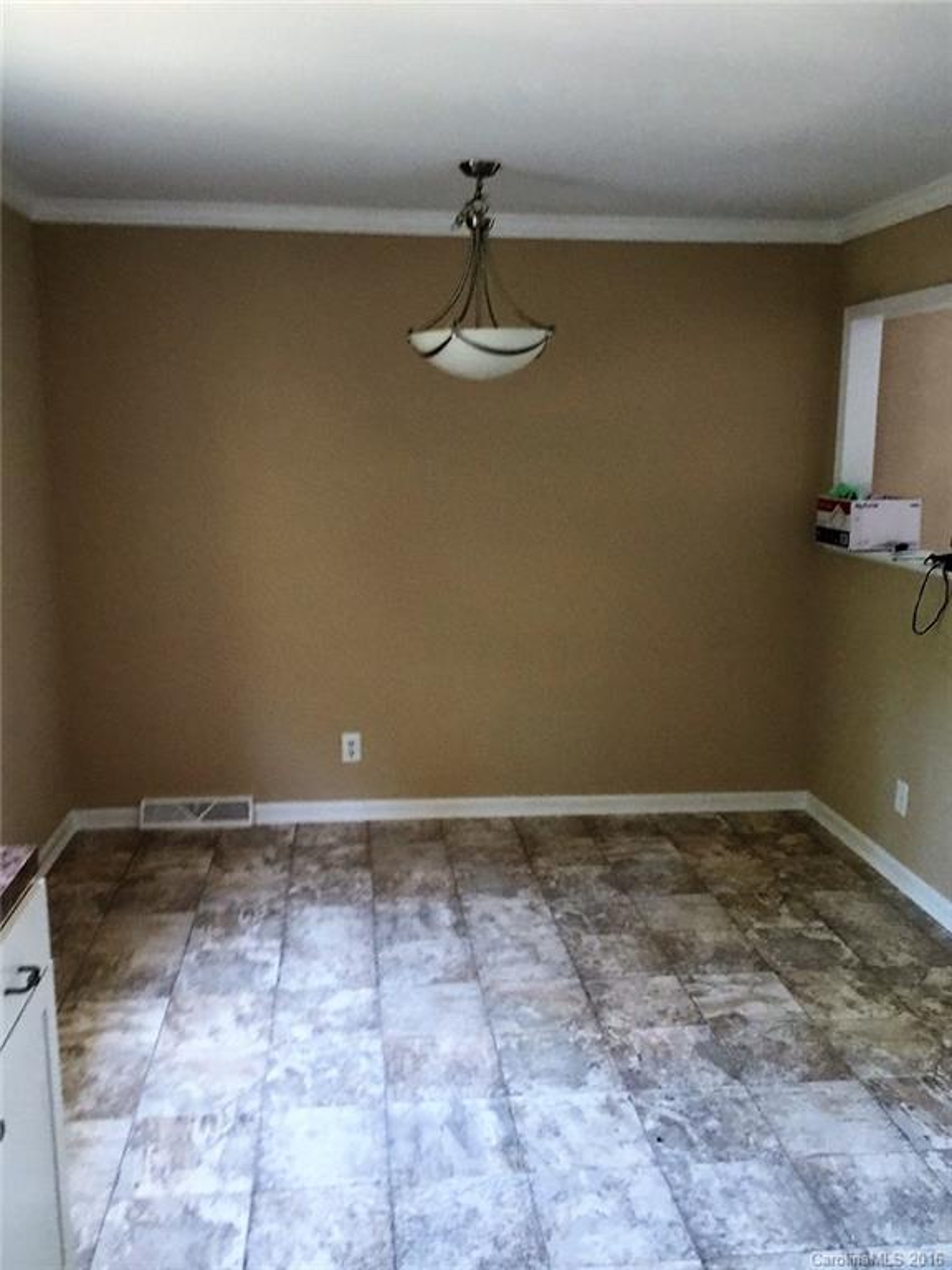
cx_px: 476
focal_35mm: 29
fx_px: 1063
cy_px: 635
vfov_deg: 61.7
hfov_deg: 48.2
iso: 64
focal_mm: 4.15
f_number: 2.2
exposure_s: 1/15
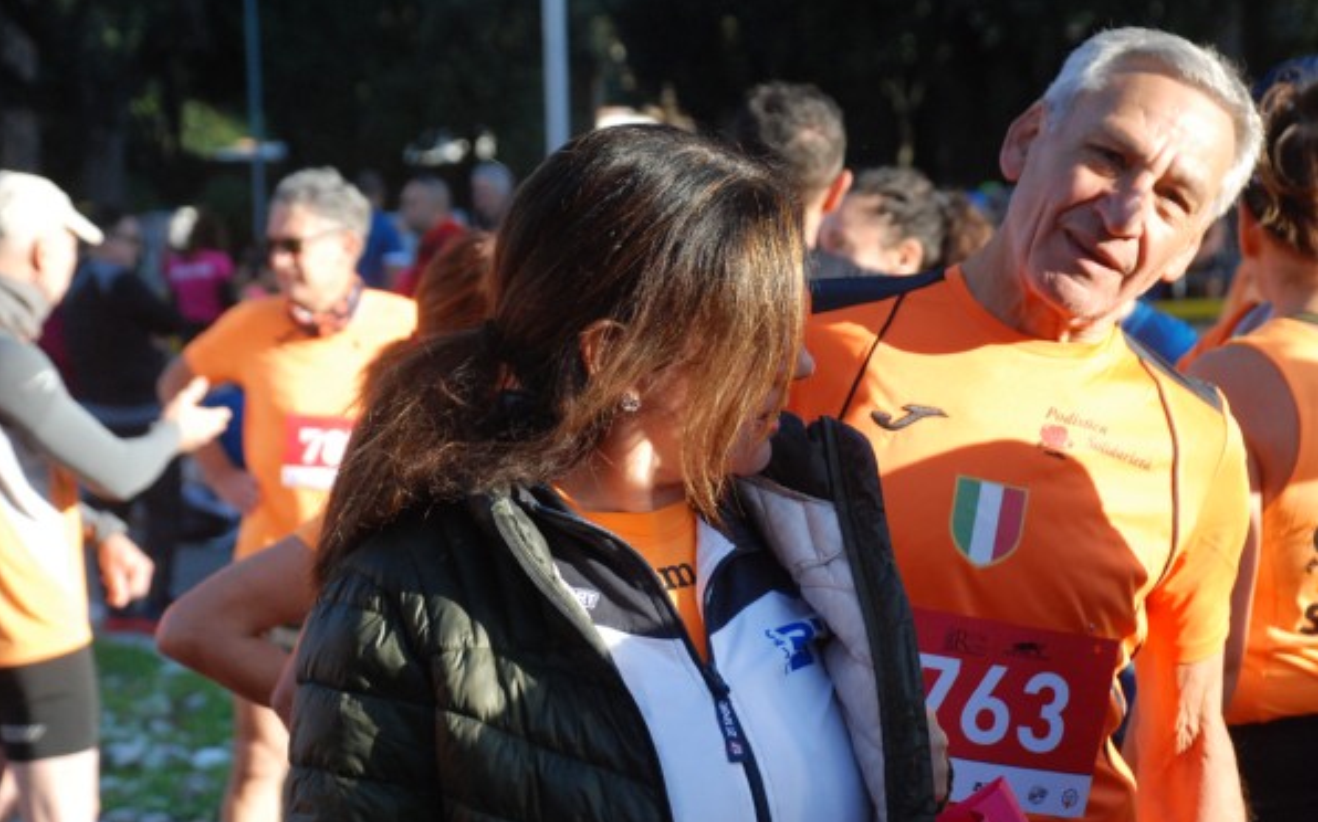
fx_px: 3878
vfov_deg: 12.1
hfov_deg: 19.3
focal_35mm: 108
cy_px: 428
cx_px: 657
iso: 1000
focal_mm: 70
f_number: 5.6
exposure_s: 1/800
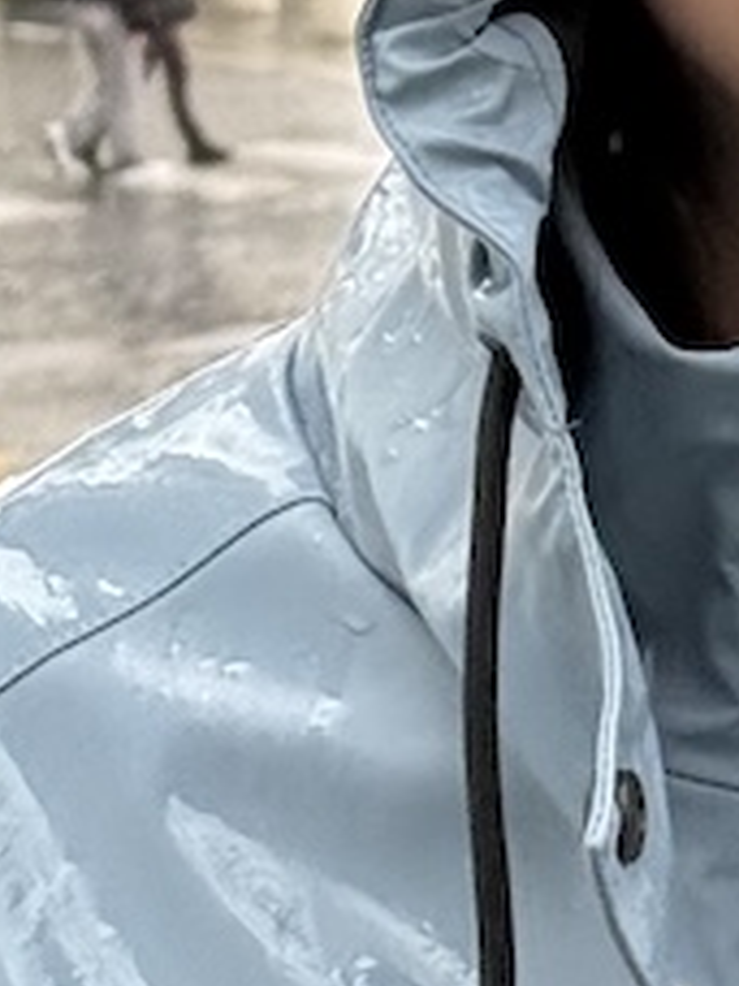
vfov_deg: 6.9
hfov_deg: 5.1
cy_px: 296
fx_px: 8169
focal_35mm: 287
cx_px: 1253
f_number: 1.78
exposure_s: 1/519
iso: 80
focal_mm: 6.76
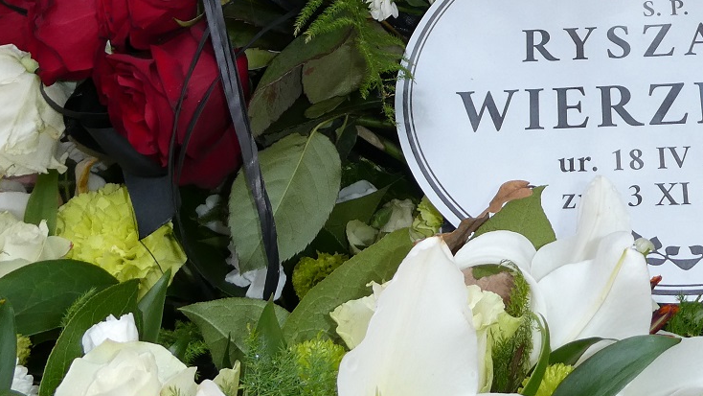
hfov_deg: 35.7
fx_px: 1063
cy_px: -48
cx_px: 533
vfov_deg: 20.1
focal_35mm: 57
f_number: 3.3
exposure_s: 1/60
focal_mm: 4.3
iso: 160
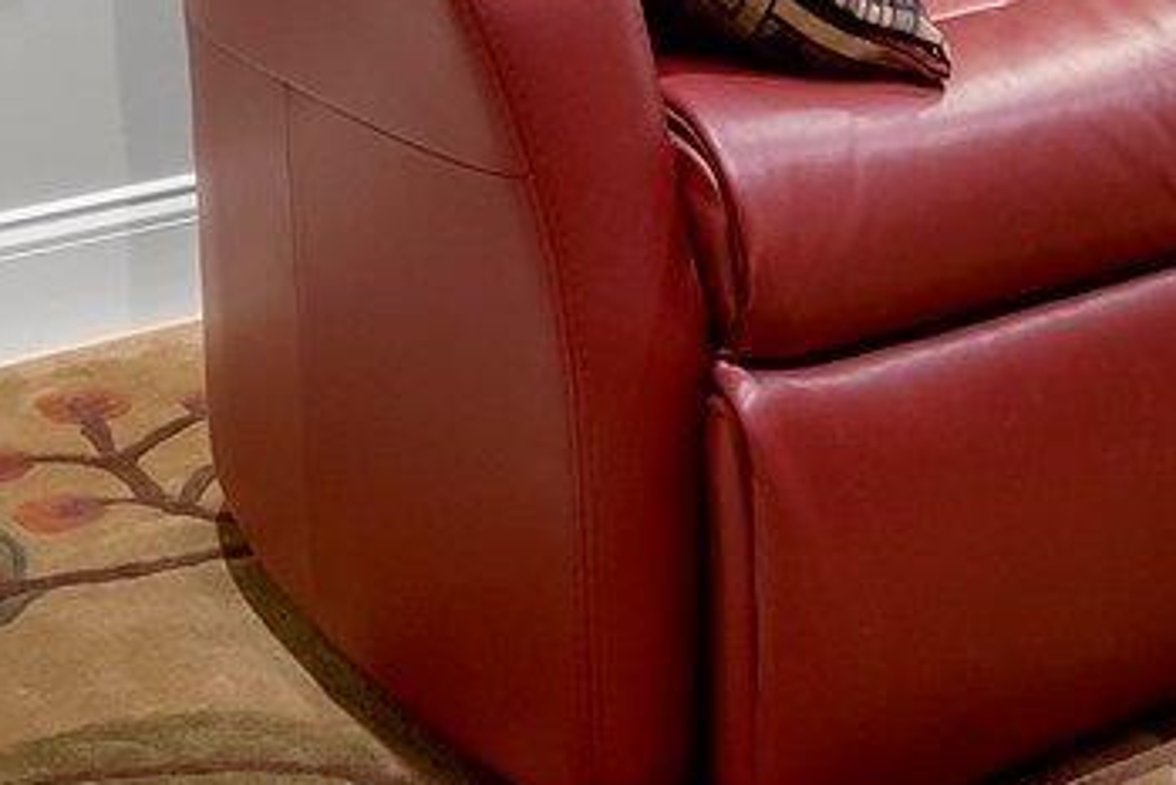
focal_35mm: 94
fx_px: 3072
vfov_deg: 12.7
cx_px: 1129
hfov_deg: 21.1
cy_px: -807
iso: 400
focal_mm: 16
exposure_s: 1/20
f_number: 8
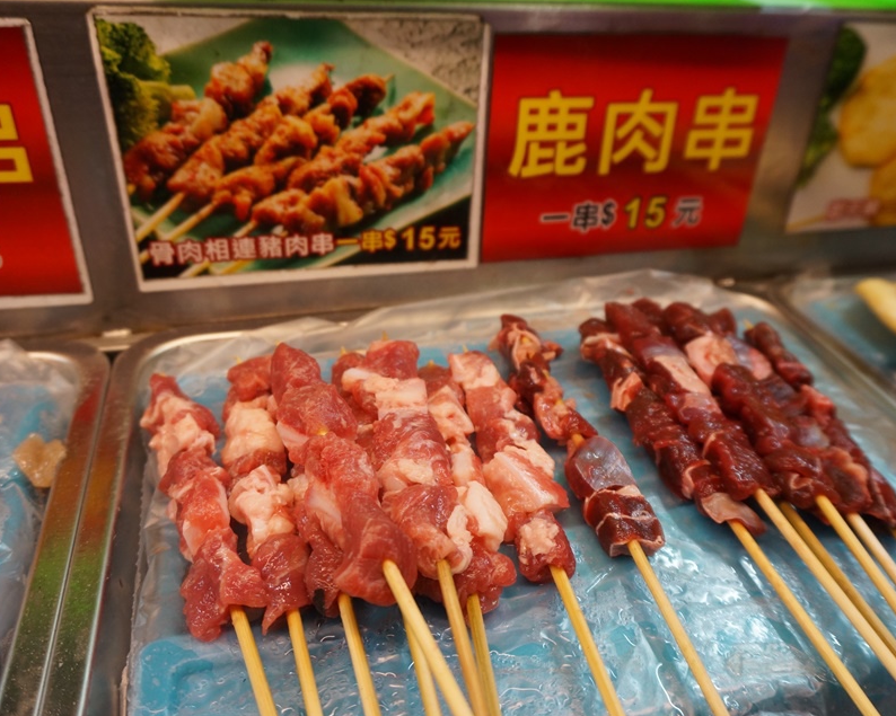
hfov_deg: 60.4
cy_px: 371
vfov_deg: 50.0
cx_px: 472
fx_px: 769
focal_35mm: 29
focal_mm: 16
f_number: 4
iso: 500
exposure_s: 1/60
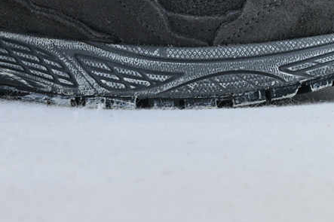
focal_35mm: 132
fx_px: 1224
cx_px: 48
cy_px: -52
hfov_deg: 15.4
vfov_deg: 10.2
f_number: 10
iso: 125
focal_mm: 32.5
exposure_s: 1/20
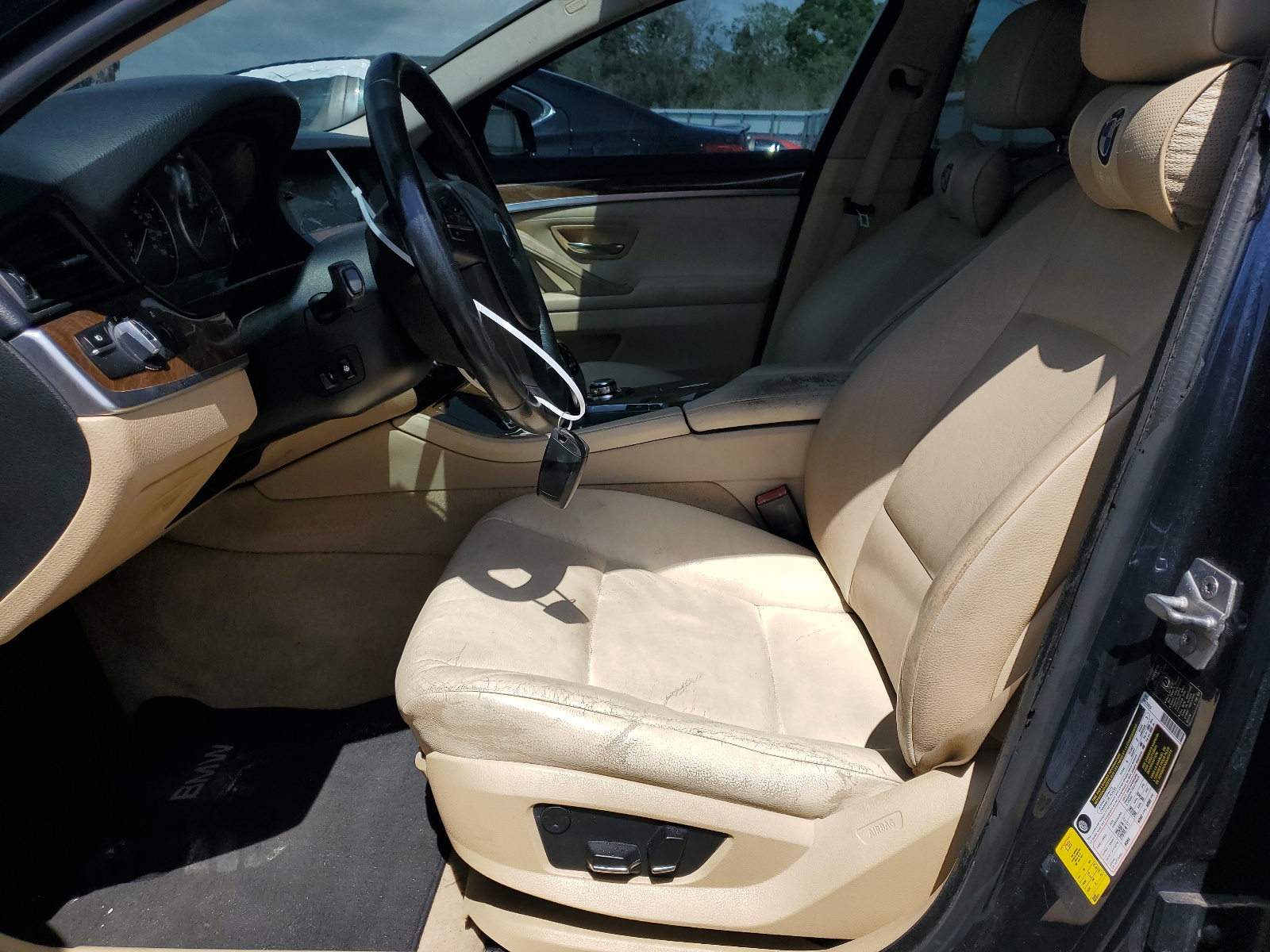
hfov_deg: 67.3
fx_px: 954
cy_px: 476
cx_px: 635
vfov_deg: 53.1
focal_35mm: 26
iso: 50
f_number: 1.5
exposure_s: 1/3333
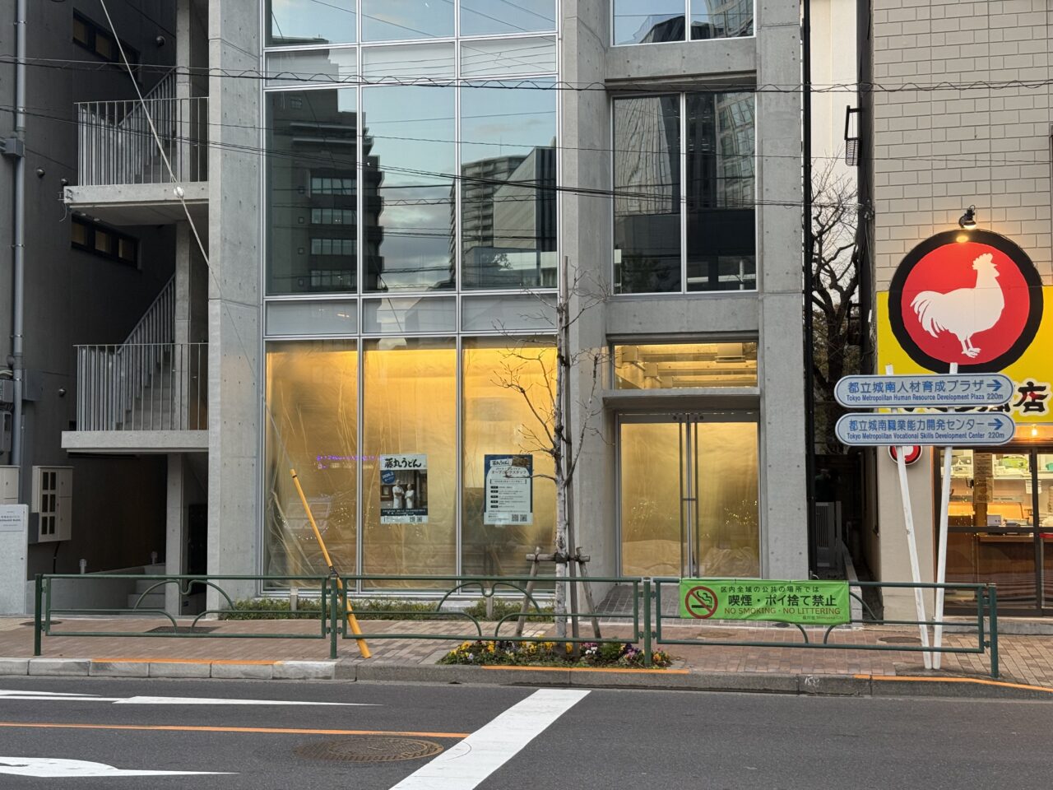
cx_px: 526
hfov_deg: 39.7
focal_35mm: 48
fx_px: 1460
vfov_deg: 30.3
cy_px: 395
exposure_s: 1/100
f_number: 1.78
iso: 100
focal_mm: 6.76
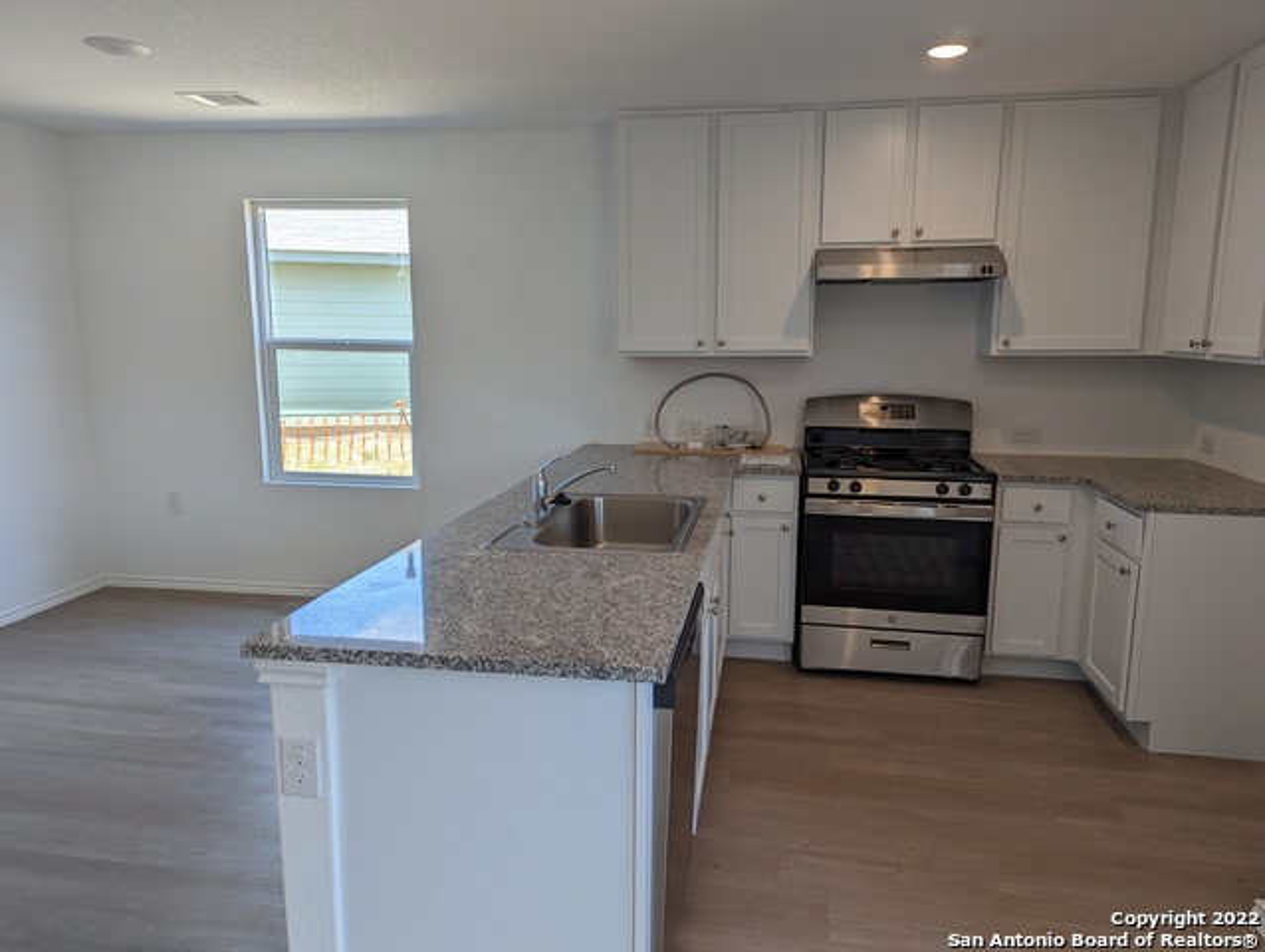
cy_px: 476
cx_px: 632
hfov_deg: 71.5
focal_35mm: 24
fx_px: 878
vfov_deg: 56.9
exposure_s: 1/176
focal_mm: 6.81
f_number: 1.85
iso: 37
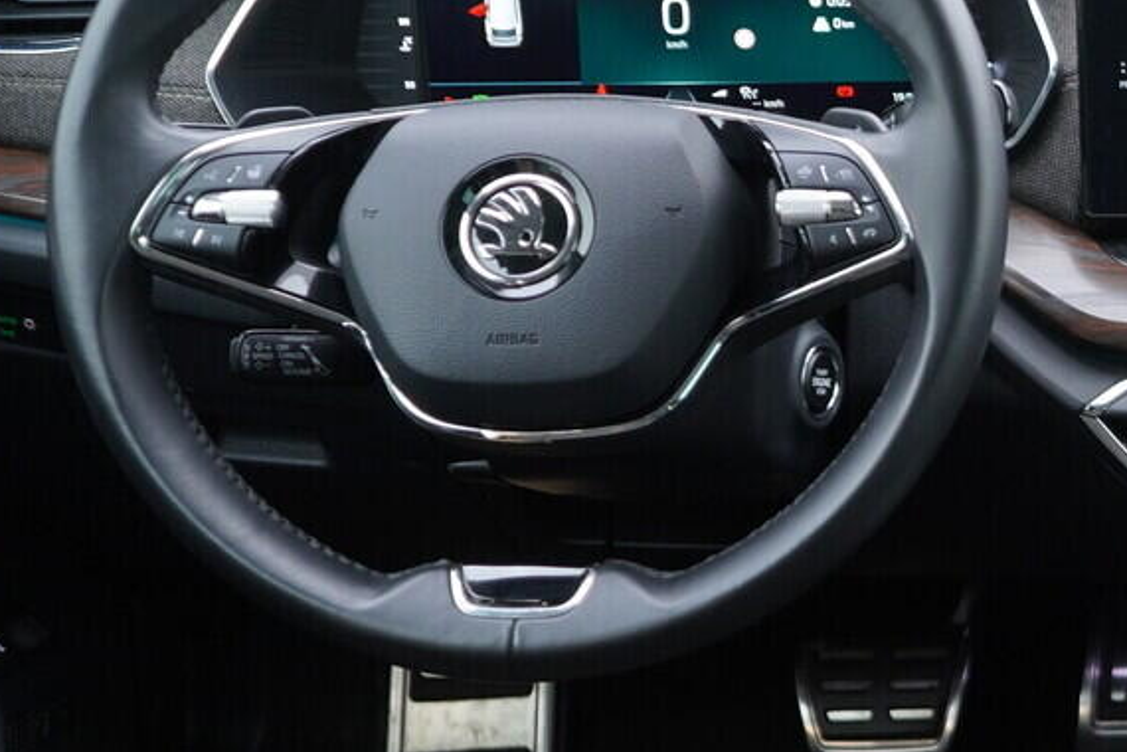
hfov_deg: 20.7
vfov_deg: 15.0
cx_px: 1396
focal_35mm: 91
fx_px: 2849
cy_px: 330
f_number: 2.8
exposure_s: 1/40
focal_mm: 24
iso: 250
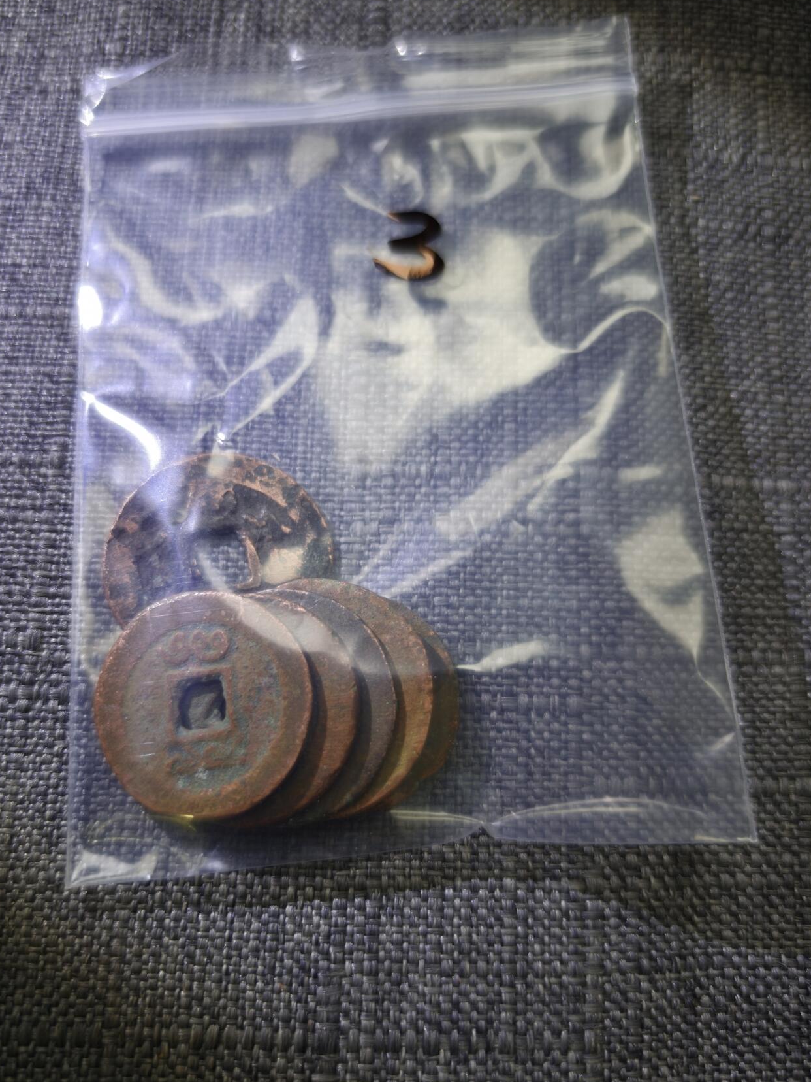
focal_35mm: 25
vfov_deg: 69.3
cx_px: 372
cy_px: 568
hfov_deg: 54.8
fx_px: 781
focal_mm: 5.6
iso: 71
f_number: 1.57
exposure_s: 1/100
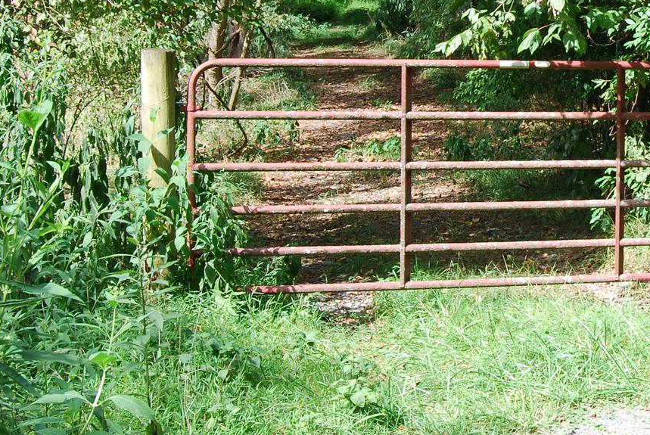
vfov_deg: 14.6
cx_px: 670
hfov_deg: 21.0
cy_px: 67
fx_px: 1681
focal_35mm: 93
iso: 200
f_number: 9
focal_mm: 26
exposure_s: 1/80
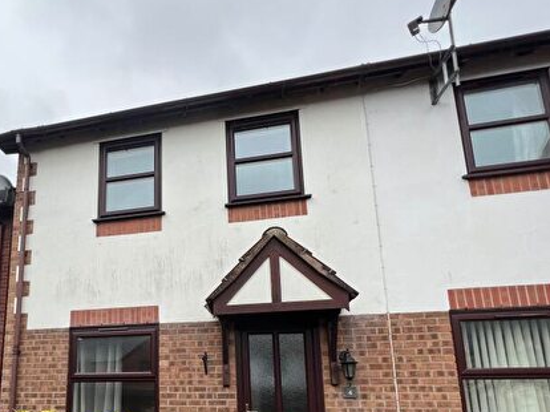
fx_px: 349
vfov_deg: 56.5
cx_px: 151
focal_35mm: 22
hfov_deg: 72.2
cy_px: 330
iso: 50
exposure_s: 1/122
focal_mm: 1.57
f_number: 1.8
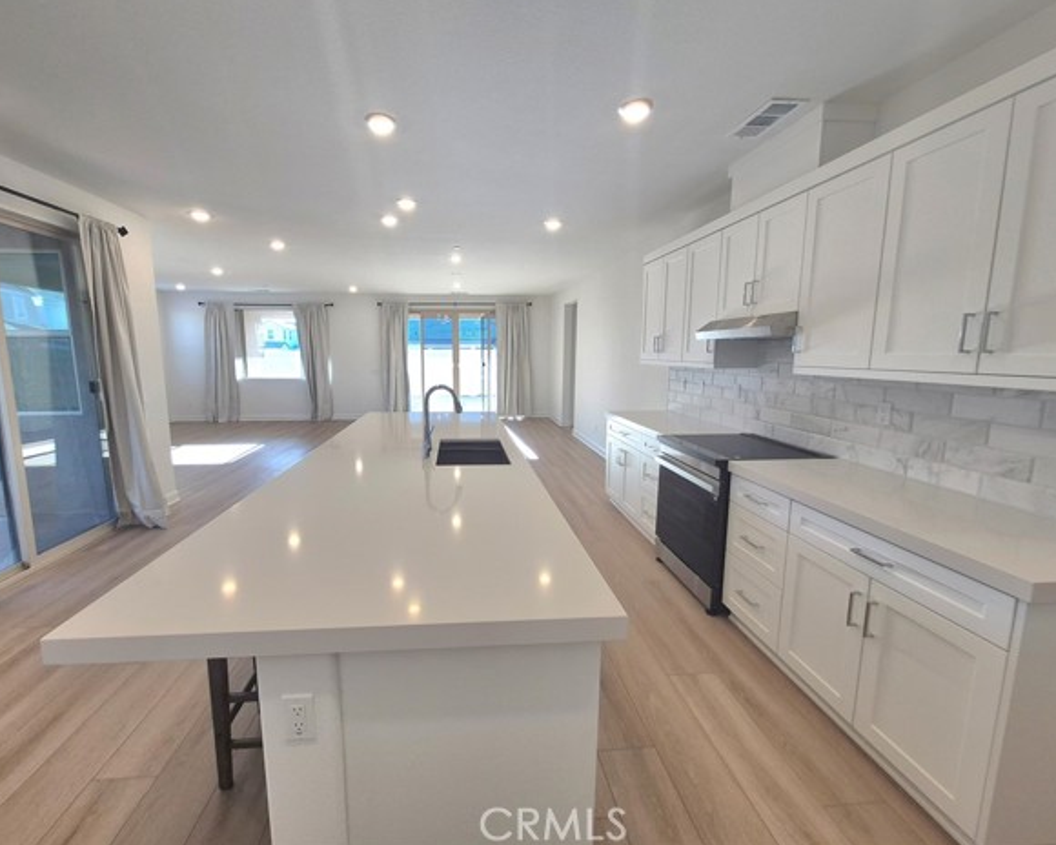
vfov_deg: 88.0
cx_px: 495
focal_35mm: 14
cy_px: 413
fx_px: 438
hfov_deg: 100.6
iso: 64
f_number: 2.2
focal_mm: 1.74
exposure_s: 1/120
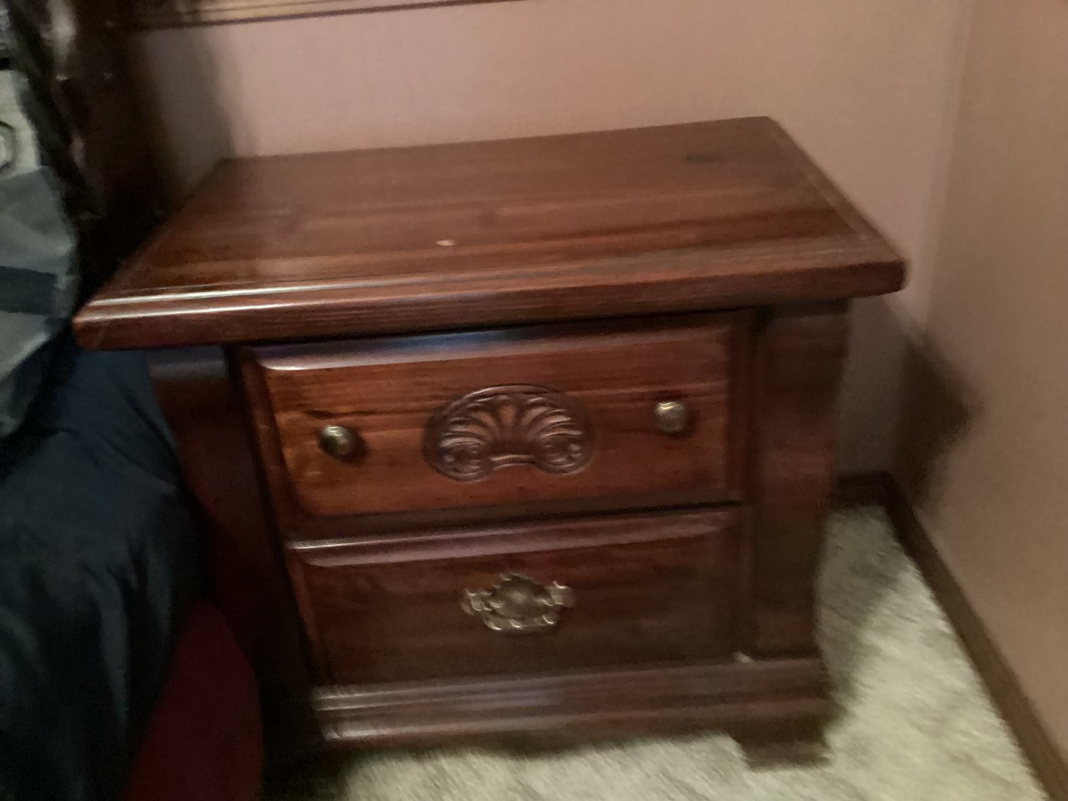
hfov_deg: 58.3
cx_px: 534
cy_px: 400
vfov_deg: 45.4
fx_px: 957
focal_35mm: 31
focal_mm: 3.3
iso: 800
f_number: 2.4
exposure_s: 1/15
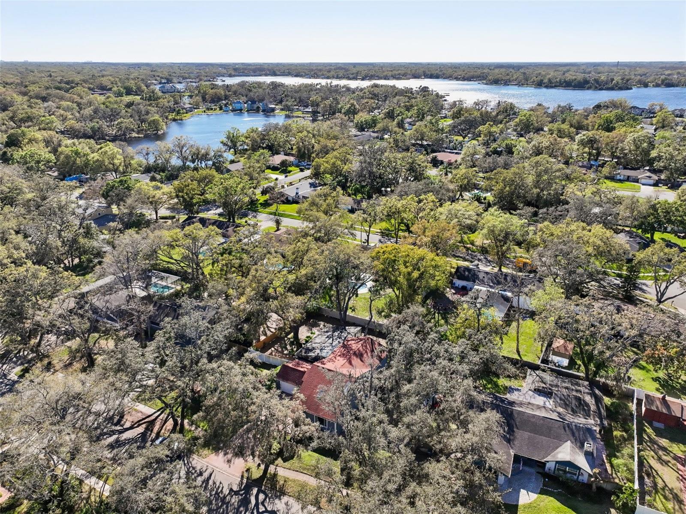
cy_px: 257
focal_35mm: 24
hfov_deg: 71.6
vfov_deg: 56.8
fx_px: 475
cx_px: 343
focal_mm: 12.3
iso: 400
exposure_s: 1/4000
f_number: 2.8
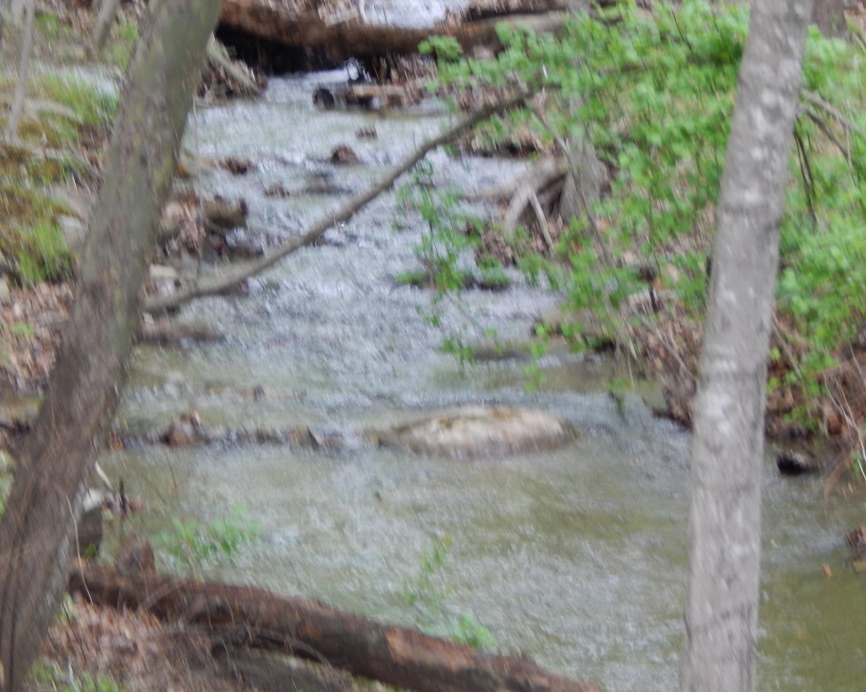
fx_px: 5408
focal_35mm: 211
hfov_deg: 9.2
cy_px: 319
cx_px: 366
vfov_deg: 7.3
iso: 180
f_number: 5.3
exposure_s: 1/30
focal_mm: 32.8
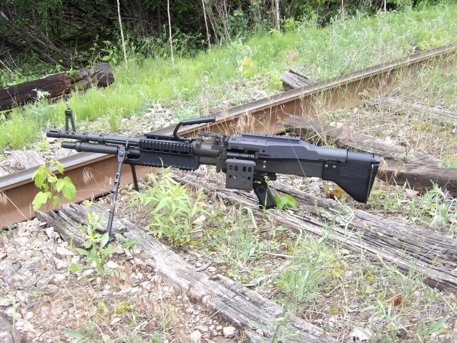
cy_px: 172
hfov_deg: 41.2
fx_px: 607
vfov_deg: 31.5
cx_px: 228
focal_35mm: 46
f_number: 3.8
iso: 116
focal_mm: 8.2
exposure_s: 1/33
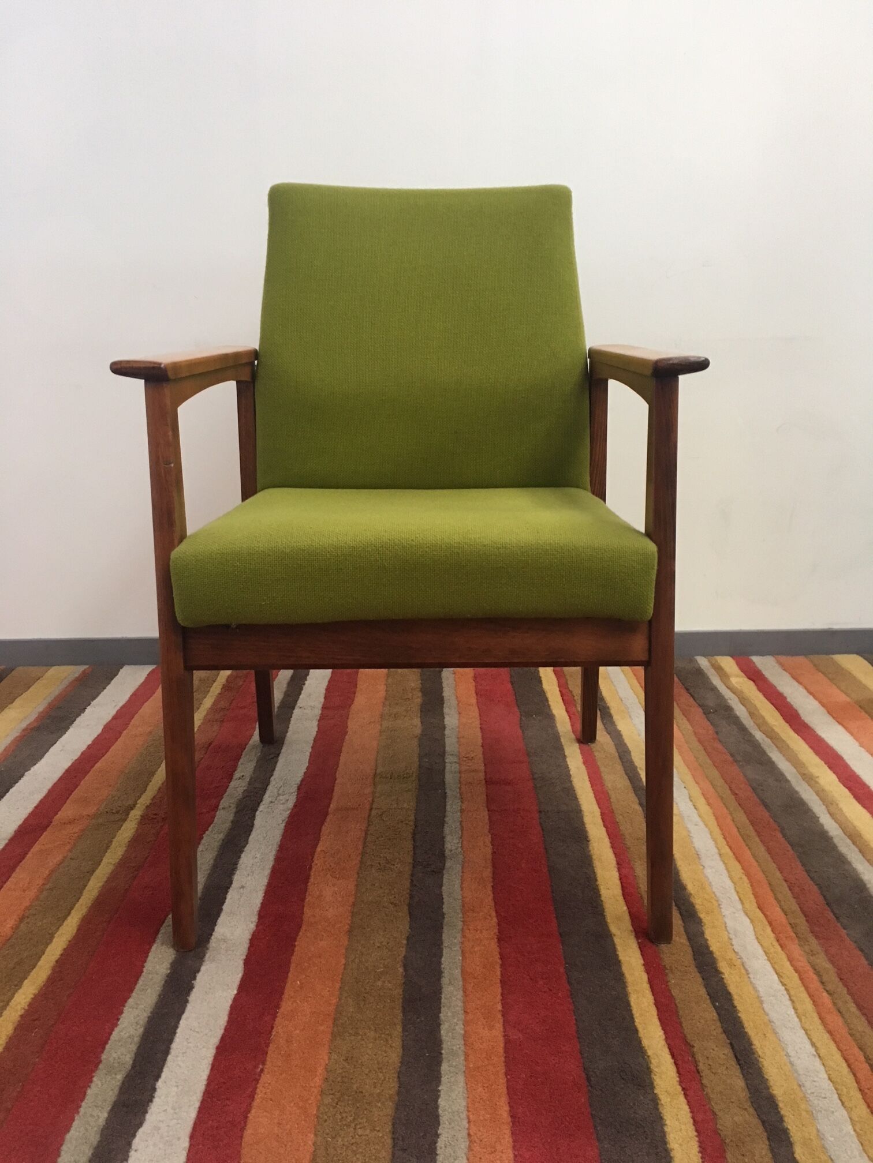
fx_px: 975
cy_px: 582
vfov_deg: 61.7
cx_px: 436
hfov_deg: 48.2
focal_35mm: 29
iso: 160
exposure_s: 1/33
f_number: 2.2
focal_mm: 4.15
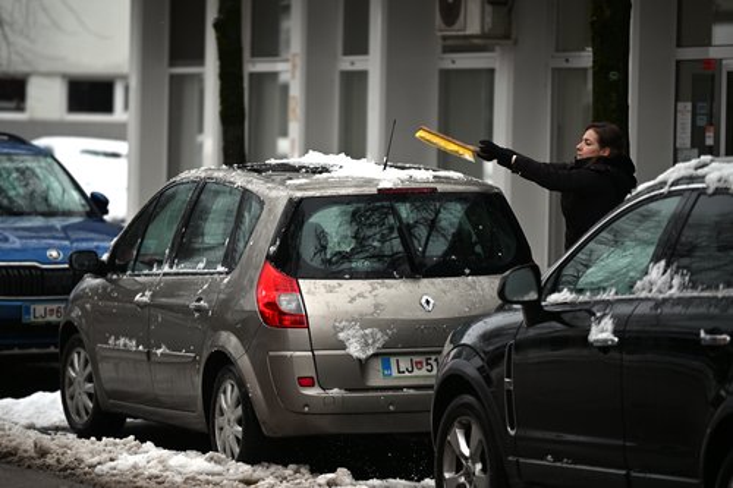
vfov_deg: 6.9
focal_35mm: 200
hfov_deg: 10.3
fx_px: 4071
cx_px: 366
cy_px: 244
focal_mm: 200
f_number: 2.8
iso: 250
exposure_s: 1/640
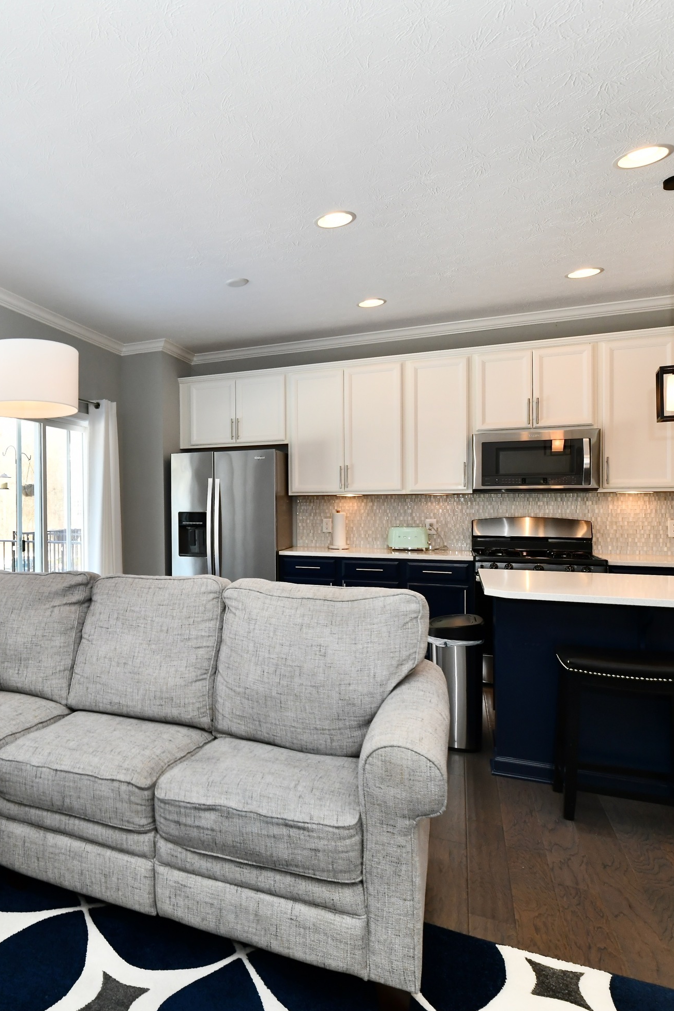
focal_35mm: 22
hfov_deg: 51.1
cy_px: 524
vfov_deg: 78.6
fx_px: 618
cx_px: 77
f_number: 6.3
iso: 640
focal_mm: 14
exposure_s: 1/160
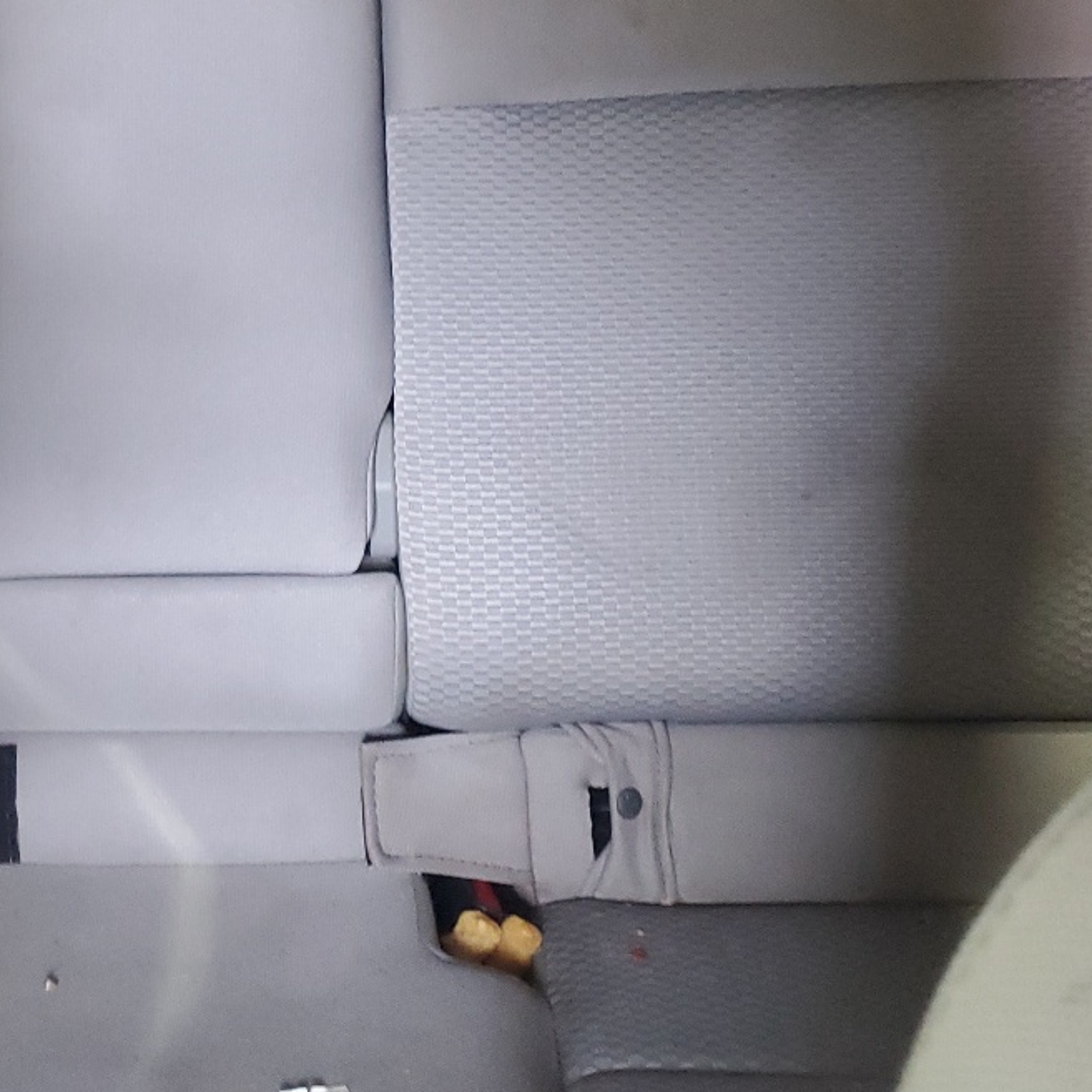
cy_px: 101
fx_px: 1999
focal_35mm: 56
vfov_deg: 29.3
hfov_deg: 29.7
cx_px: 183
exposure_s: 1/30
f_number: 1.5
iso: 316
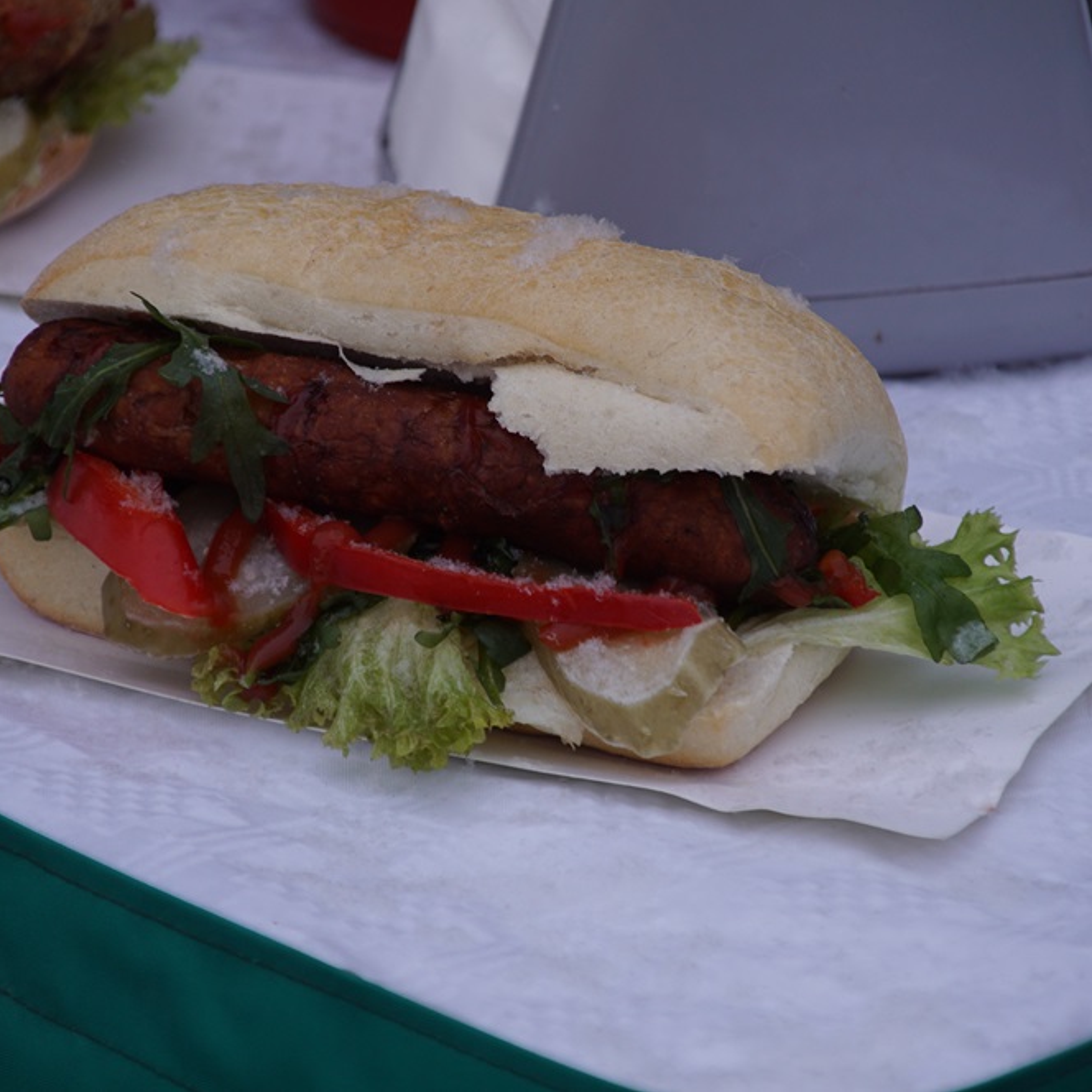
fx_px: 10957
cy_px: 545
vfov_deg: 5.7
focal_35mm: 307
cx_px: 520
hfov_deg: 5.7
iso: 250
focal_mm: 160
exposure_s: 1/250
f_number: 6.3
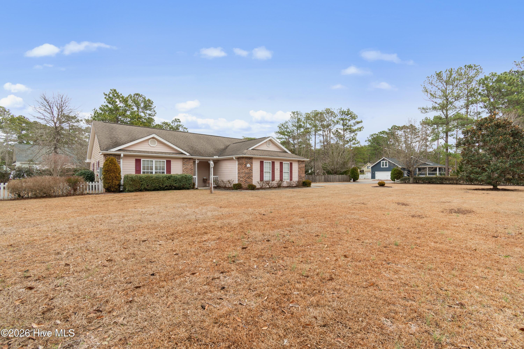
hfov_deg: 100.4
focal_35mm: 15
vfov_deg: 77.3
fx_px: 218
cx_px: 262
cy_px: 174
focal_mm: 10
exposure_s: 1/60
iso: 100
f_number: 8
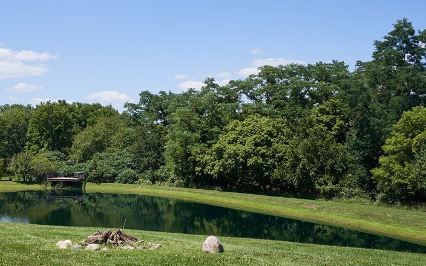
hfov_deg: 36.0
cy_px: 161
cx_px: 103
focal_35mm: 55
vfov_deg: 23.5
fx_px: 639
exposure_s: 1/320
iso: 100
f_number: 7.1
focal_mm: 35
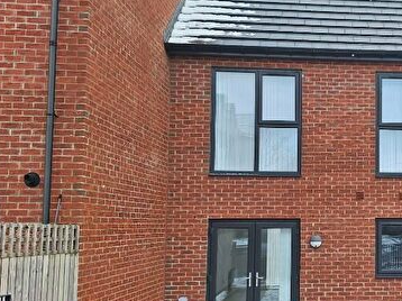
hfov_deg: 39.1
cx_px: 363
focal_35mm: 45
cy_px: 180
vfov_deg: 32.1
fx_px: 522
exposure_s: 1/664
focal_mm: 5.54
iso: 40
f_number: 1.8
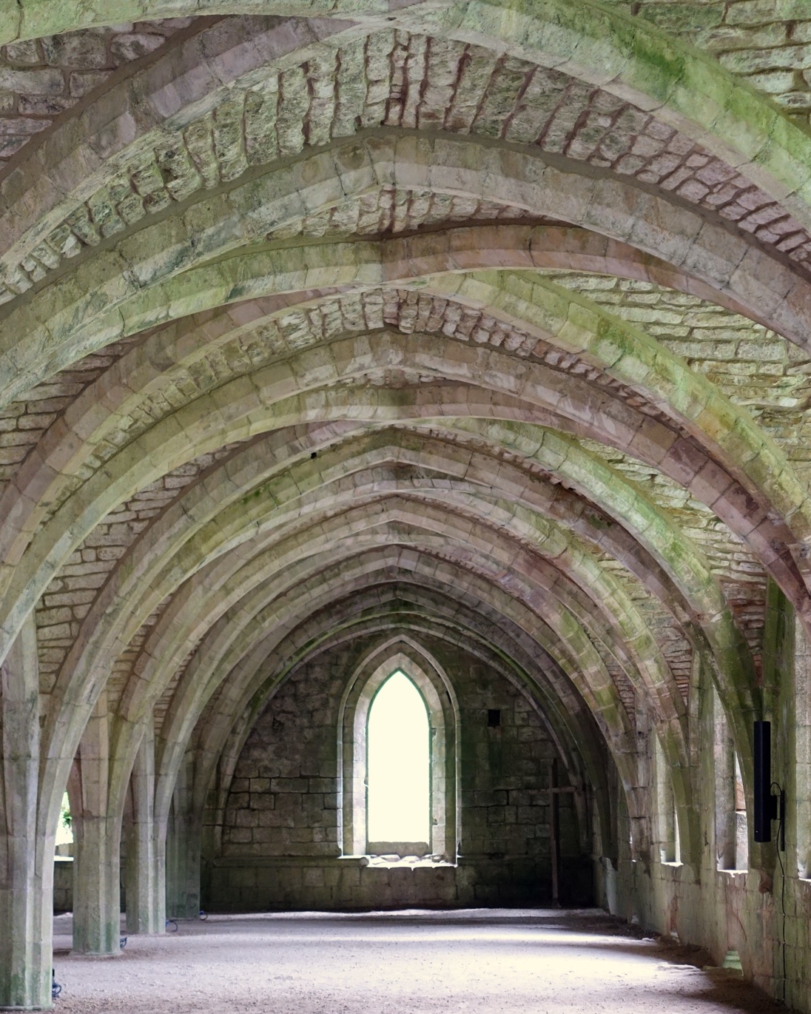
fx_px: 2220
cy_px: 454
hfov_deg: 20.7
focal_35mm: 74
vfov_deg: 25.7
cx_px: 393
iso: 800
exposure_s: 1/80
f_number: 2.8
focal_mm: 22.18
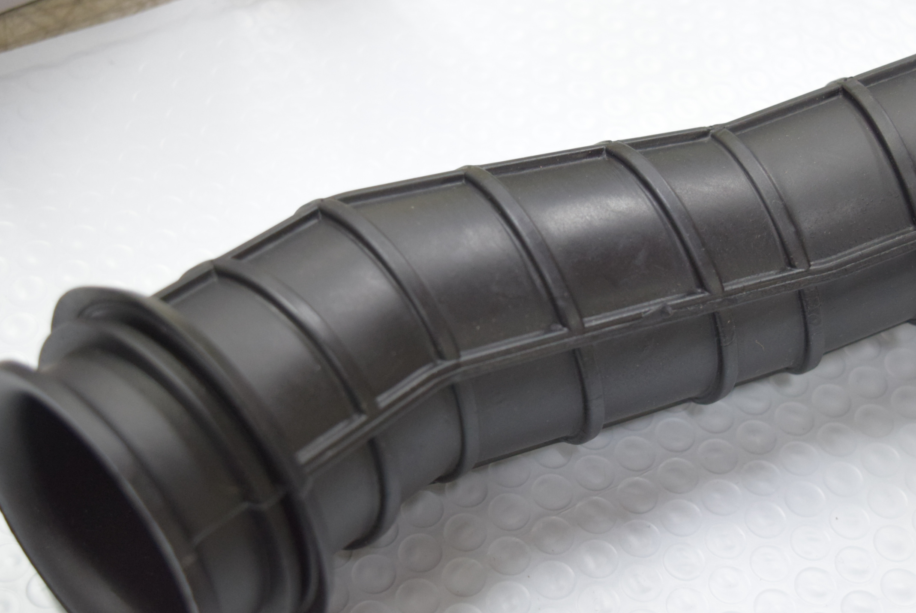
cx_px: 538
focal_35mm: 63
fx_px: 1604
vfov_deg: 21.6
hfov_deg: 31.8
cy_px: 345
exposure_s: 1/60
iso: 1400
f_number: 4.2
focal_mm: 30
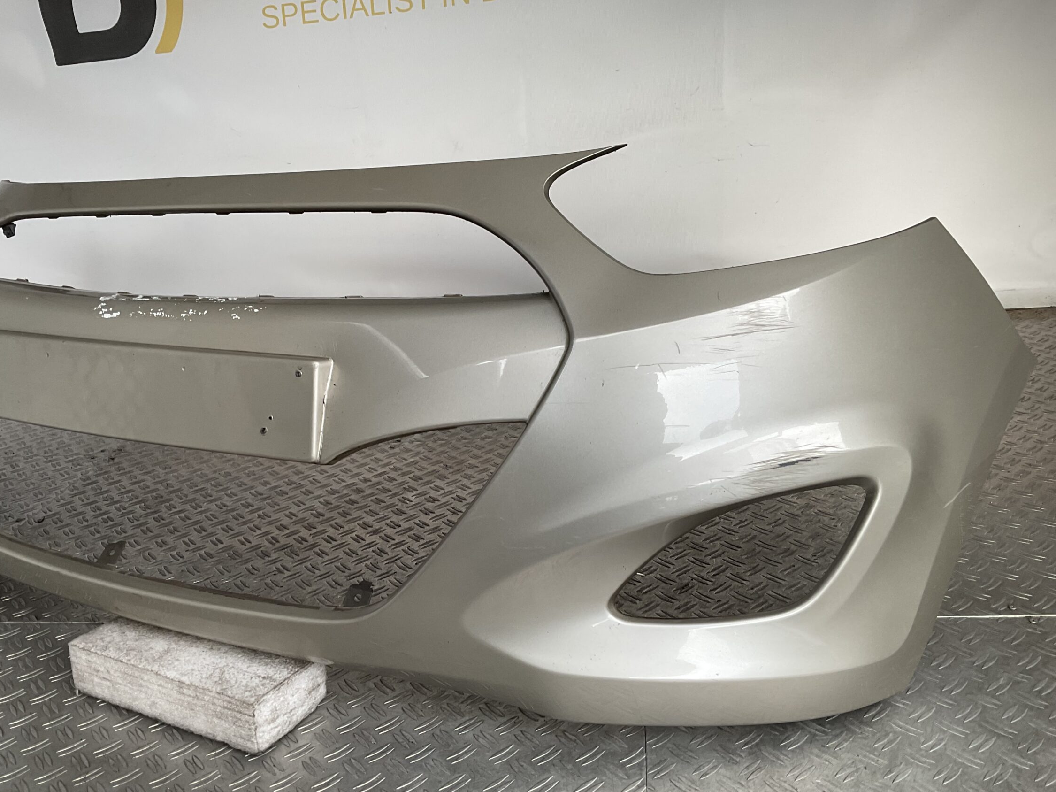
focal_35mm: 33
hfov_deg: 55.2
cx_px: 470
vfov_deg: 42.9
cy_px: 442
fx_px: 1007
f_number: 1.8
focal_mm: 3
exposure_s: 1/100
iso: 32
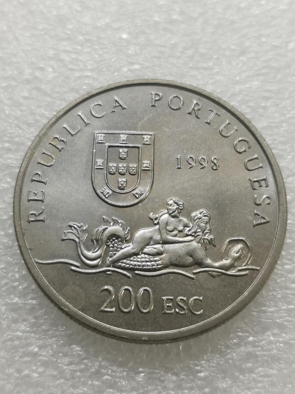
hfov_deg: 21.6
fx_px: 773
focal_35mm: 68
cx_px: 148
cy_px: 197
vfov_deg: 28.6
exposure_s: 1/110
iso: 50
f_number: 1.6
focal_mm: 5.56
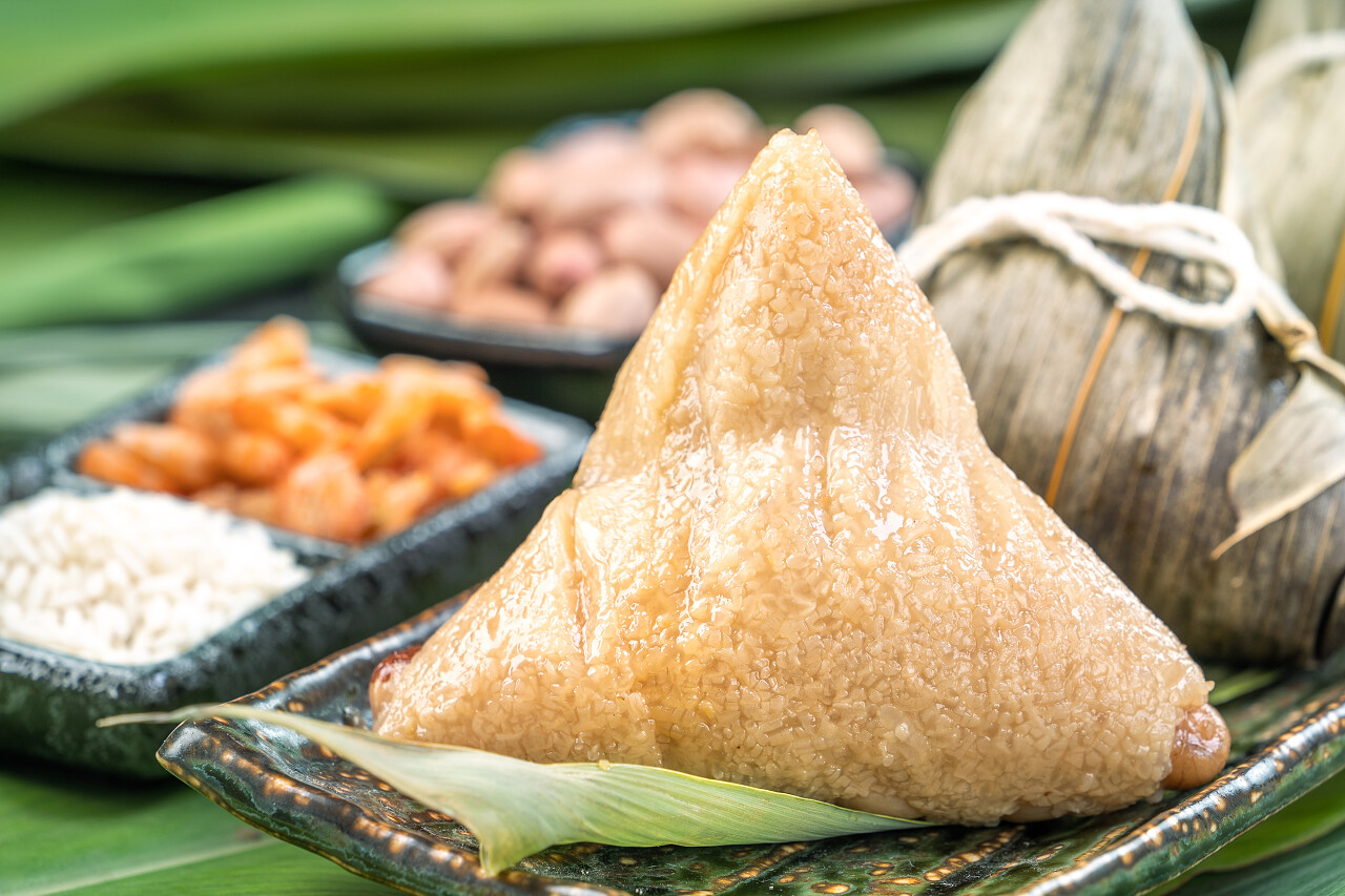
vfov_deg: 4.6
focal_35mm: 300
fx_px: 11206
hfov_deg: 6.9
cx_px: 672
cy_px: 448
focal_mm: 300
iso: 50
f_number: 9
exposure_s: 1/200
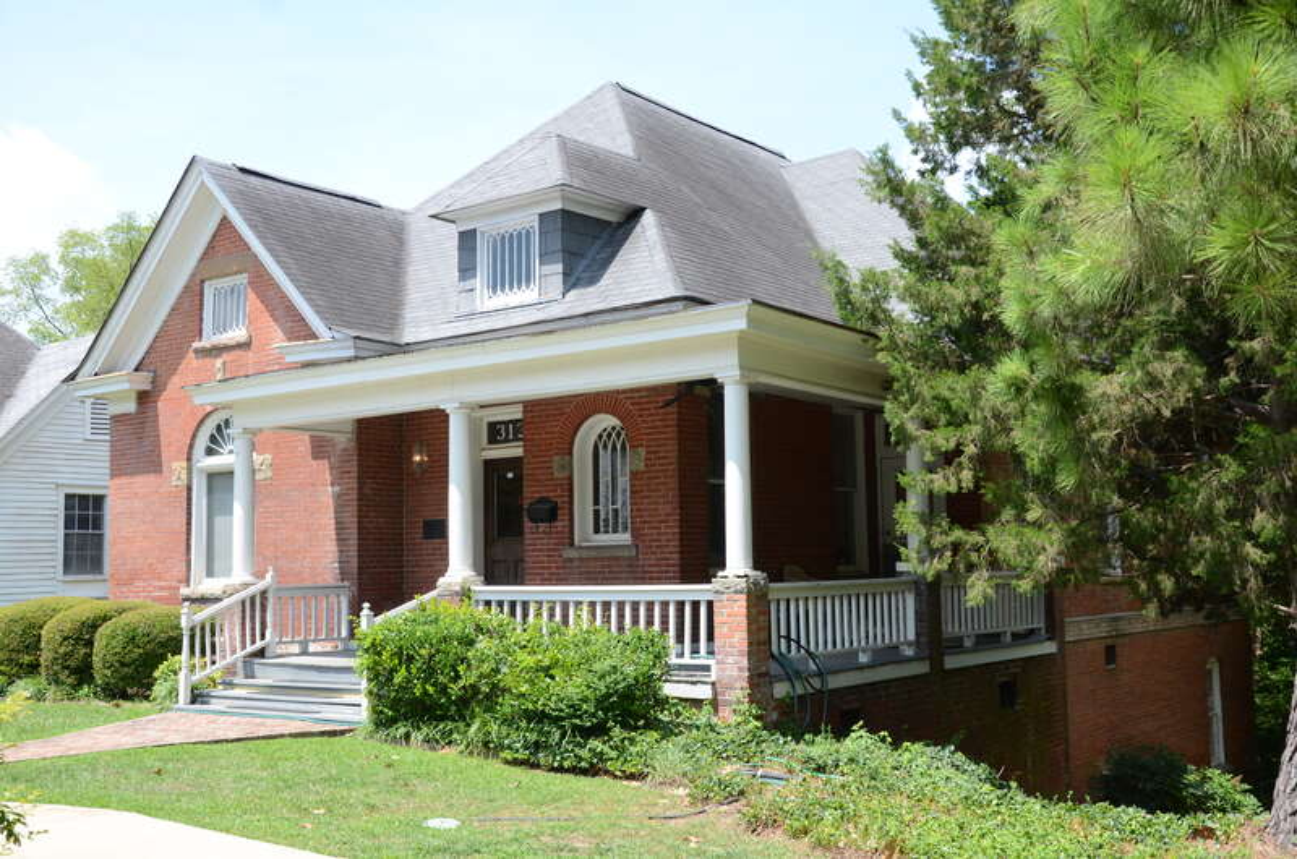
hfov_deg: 49.6
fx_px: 1402
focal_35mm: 39
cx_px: 648
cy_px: 430
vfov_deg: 34.1
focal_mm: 26
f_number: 6.3
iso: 200
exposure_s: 1/320
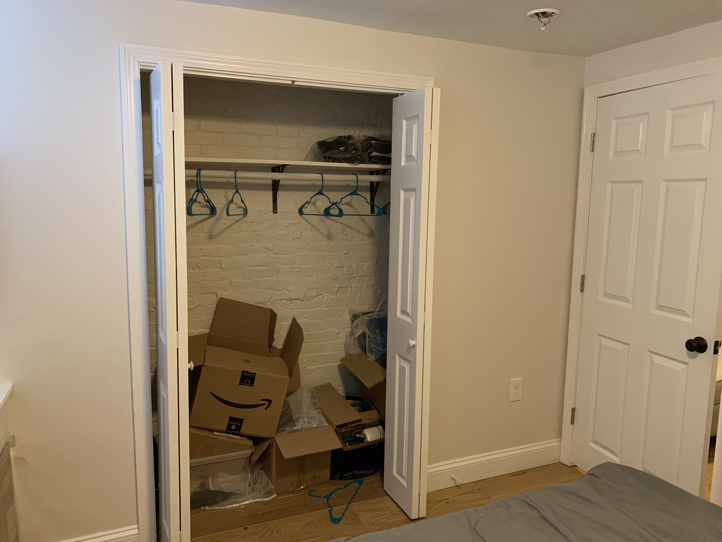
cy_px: 271
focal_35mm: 26
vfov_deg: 53.1
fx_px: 542
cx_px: 361
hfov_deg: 67.3
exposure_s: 1/60
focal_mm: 4.25
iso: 320
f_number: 1.8
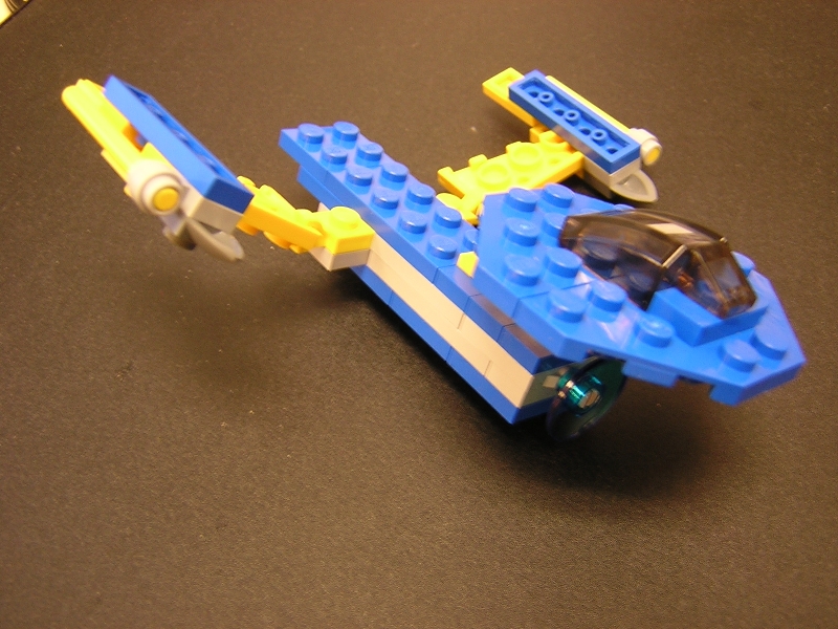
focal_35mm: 36
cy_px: 314
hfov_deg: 51.4
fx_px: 872
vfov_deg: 39.7
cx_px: 419
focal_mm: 4.7
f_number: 2.6
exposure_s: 1/3.6
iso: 127
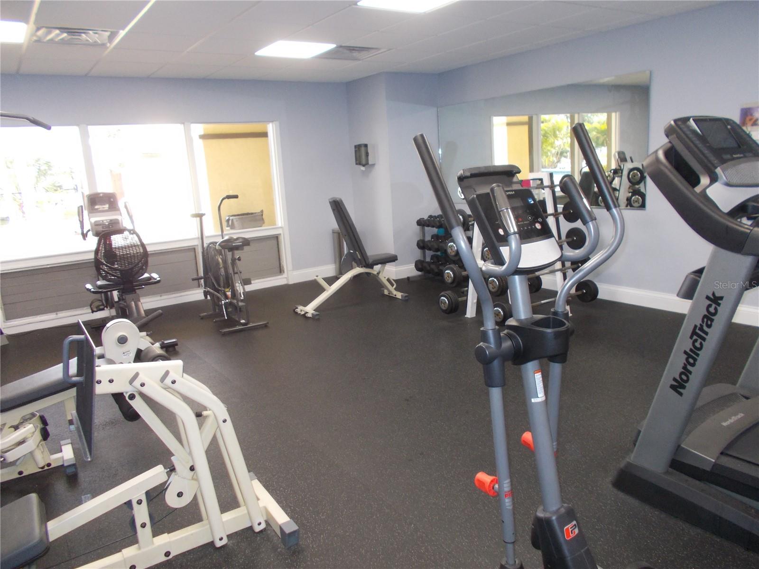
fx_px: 570
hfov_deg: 67.3
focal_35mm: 26
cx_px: 380
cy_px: 284
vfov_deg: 53.1
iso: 220
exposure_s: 1/25
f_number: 3.2
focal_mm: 4.6
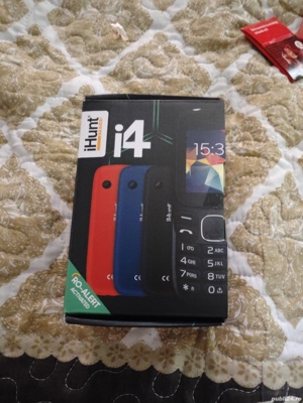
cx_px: 152
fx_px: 268
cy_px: 202
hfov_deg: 58.9
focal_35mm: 23
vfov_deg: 73.9
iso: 2500
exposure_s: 1/14.3
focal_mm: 2.03
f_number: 1.8
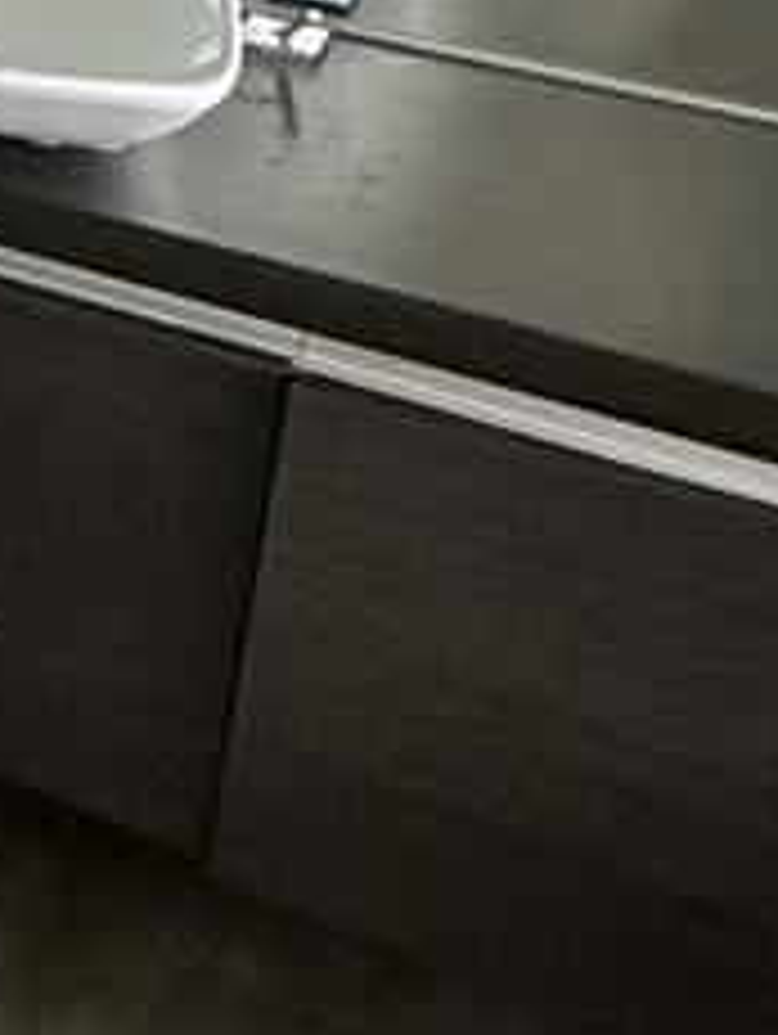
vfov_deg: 24.6
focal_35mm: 73
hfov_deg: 16.3
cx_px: -706
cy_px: -148
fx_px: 2184
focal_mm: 2.22
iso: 320
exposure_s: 1/60
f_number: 2.2
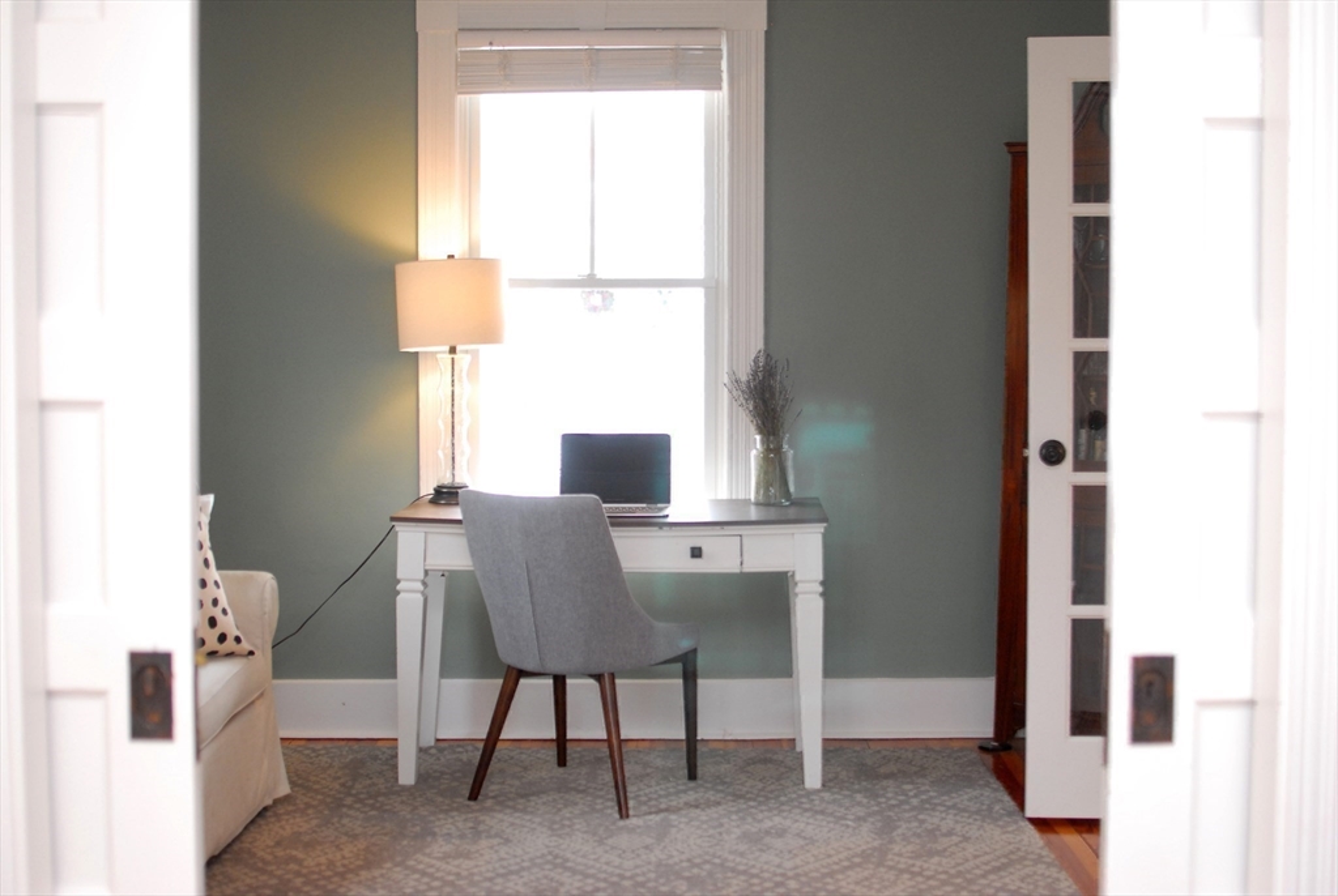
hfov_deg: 37.8
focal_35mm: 52
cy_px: 448
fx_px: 1954
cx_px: 669
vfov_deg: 25.8
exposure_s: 1/125
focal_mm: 35
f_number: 2.5
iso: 500
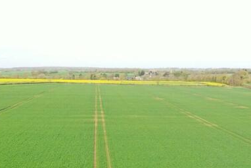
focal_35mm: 48
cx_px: 90
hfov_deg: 40.7
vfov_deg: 27.9
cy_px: 116
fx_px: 335
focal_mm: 10.26
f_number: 5
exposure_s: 1/200
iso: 100
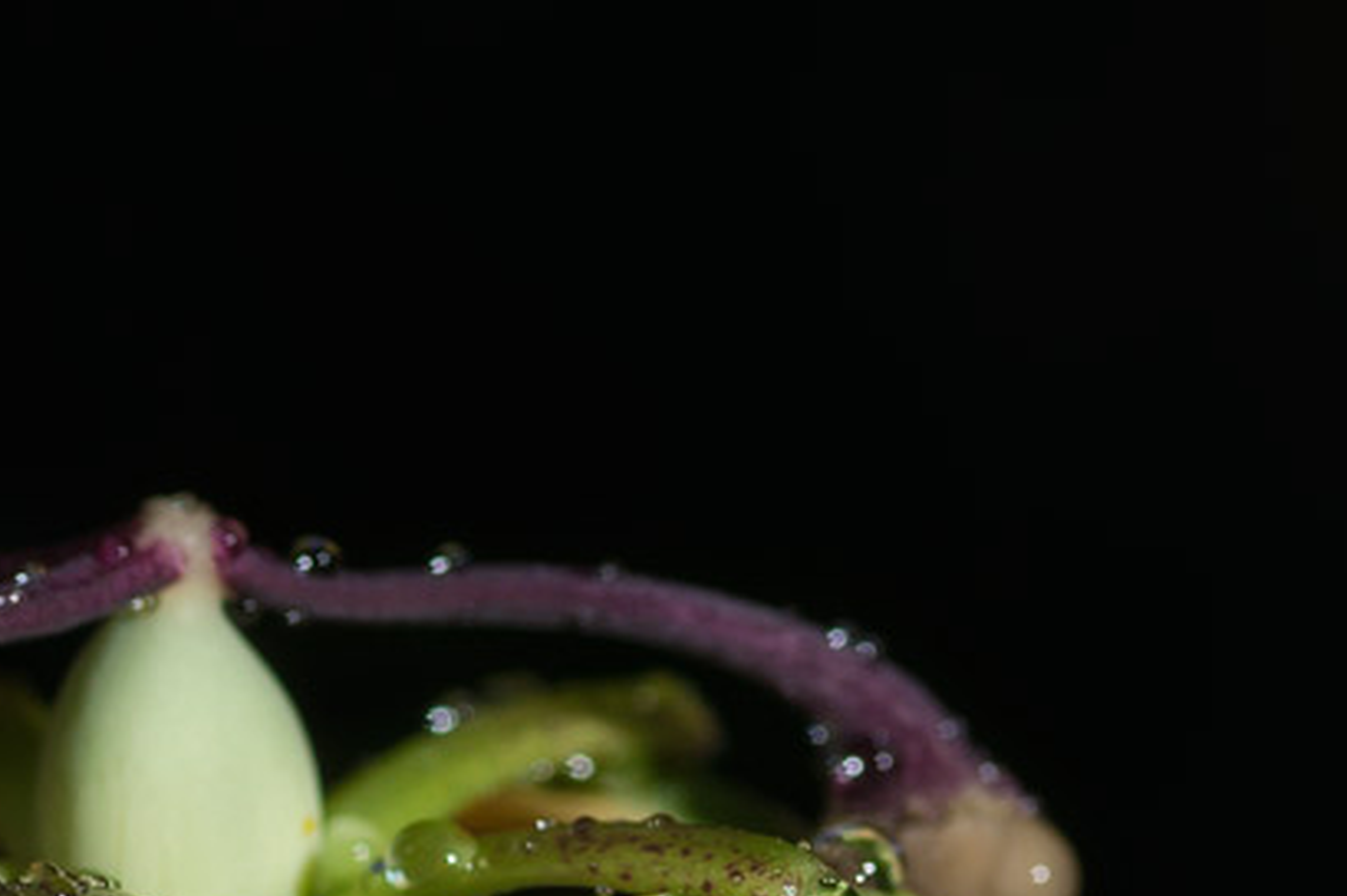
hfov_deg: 5.2
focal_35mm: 396
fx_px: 14805
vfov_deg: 3.5
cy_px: 1095
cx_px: 184
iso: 200
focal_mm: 90
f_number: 10
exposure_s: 1/160
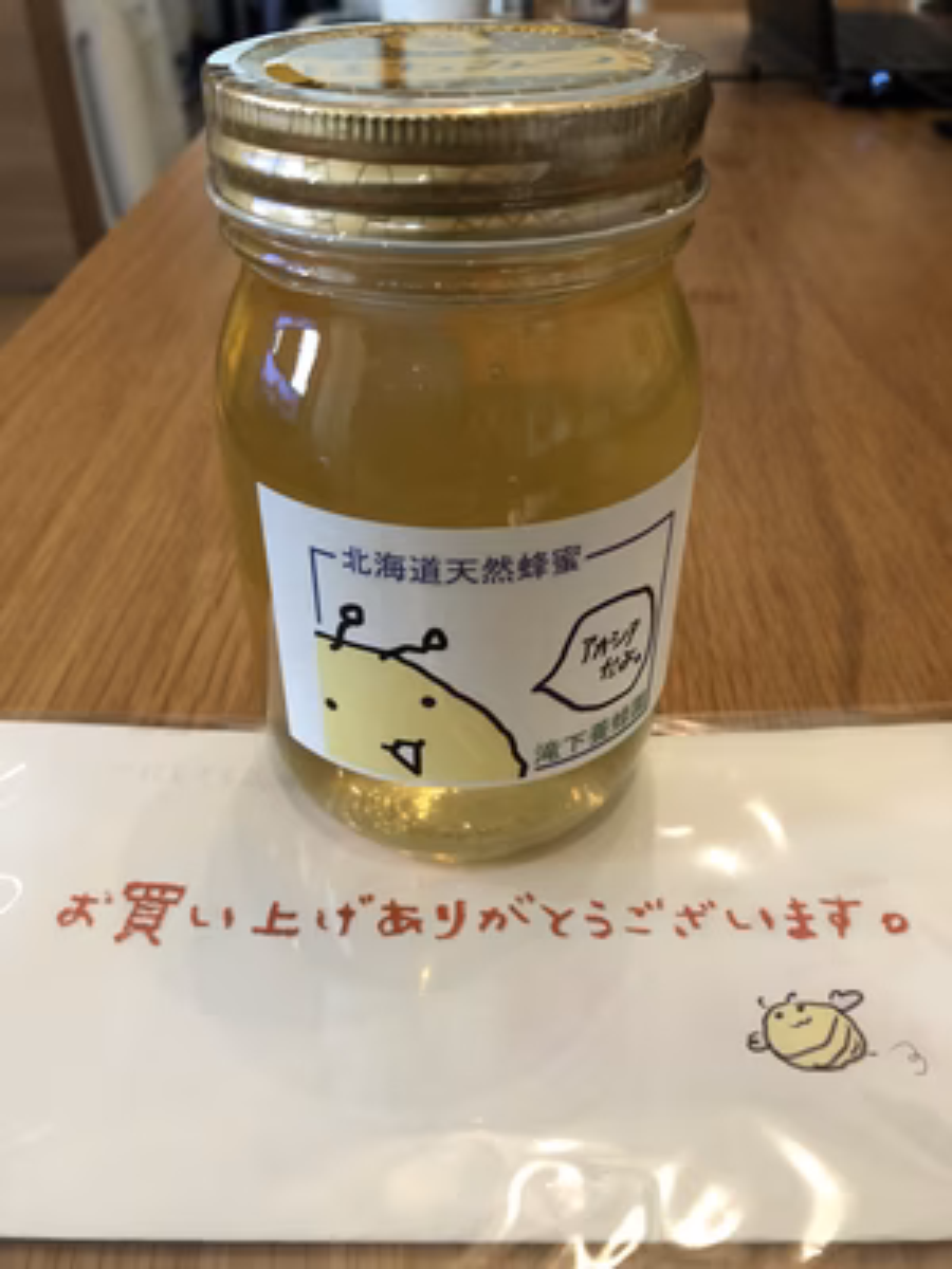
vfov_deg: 63.4
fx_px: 1027
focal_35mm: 28
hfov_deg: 49.7
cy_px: 634
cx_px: 476
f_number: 1.8
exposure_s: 1/50
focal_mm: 3.99
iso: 100
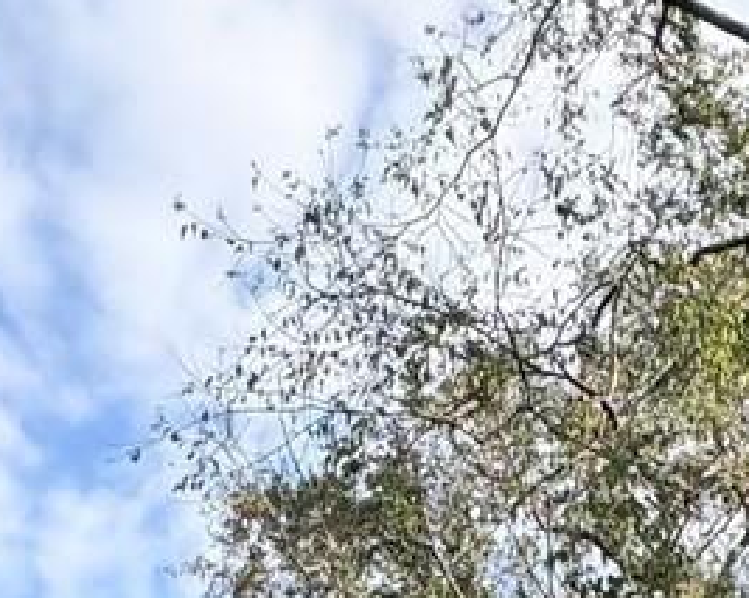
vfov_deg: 14.9
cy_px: 1230
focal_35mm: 82
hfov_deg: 23.2
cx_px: 474
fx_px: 1816
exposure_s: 1/349
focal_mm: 2.22
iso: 40
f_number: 2.2
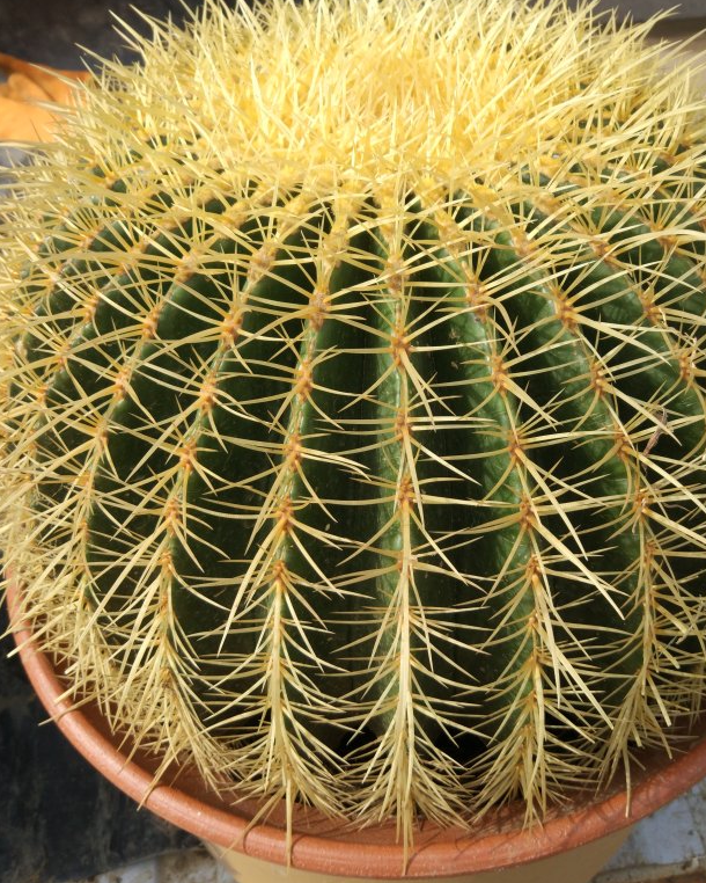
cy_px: 425
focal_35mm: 33
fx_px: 862
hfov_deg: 44.5
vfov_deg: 54.2
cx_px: 374
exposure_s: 1/601
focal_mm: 4.26
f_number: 2
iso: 100
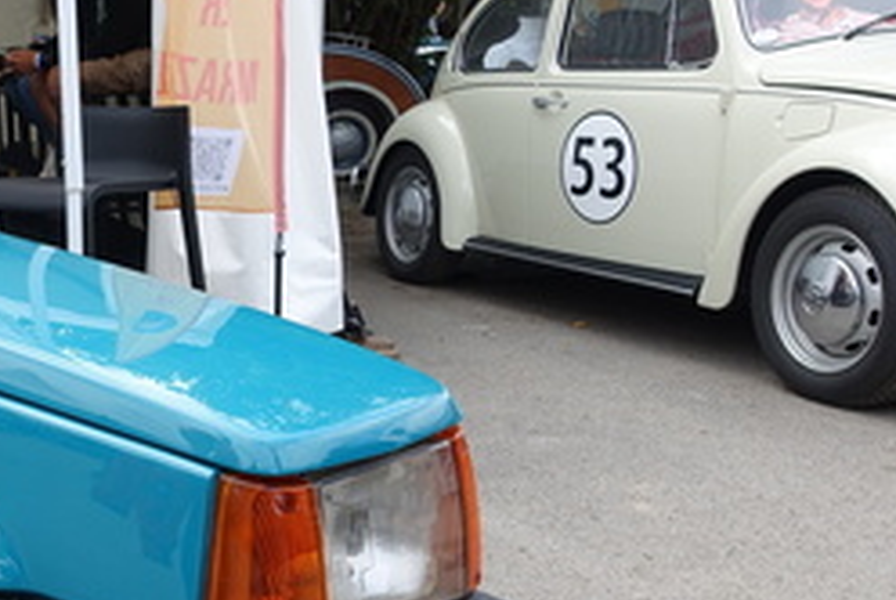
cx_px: -159
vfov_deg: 23.3
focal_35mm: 58
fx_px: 1445
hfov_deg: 29.9
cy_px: 408
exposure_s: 1/160
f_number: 5.6
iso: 125
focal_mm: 8.8
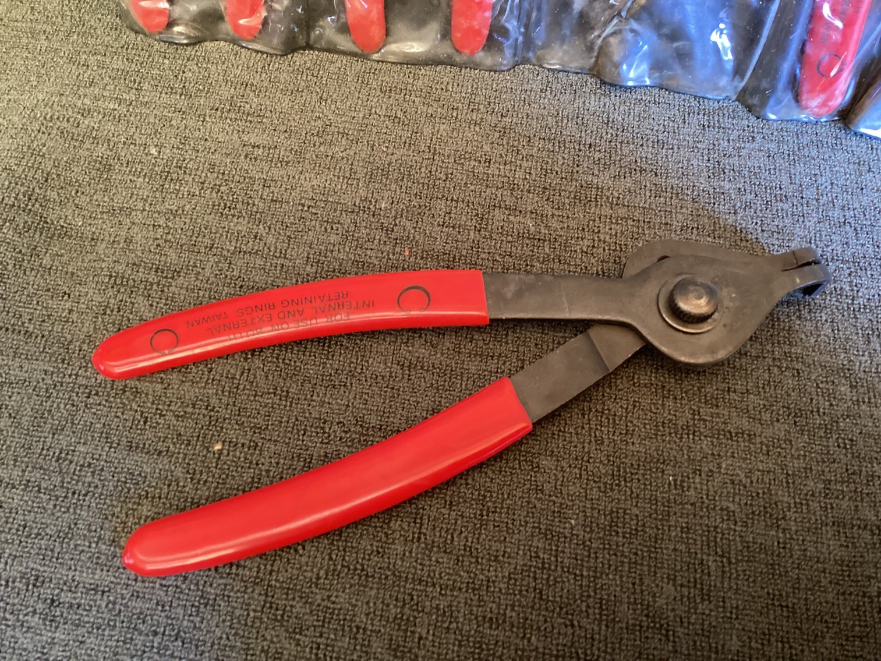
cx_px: 440
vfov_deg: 45.4
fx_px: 789
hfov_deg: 58.3
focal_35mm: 31
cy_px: 330
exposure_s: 1/30
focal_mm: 3.3
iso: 400
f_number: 2.4
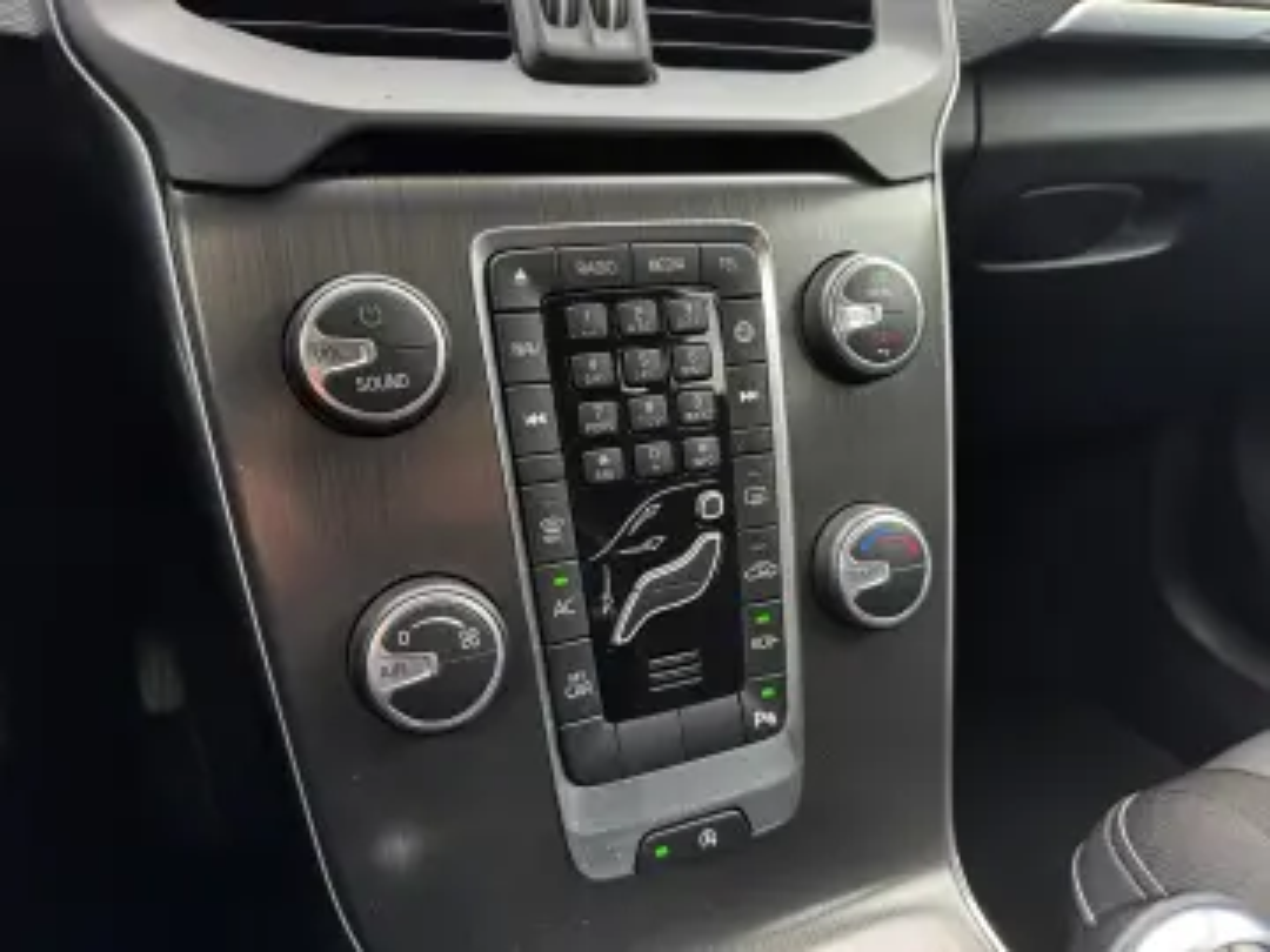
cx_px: 635
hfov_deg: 71.6
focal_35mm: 24
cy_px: 476
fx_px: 881
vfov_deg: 56.8
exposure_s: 1/60
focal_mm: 6.76
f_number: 1.78
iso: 250
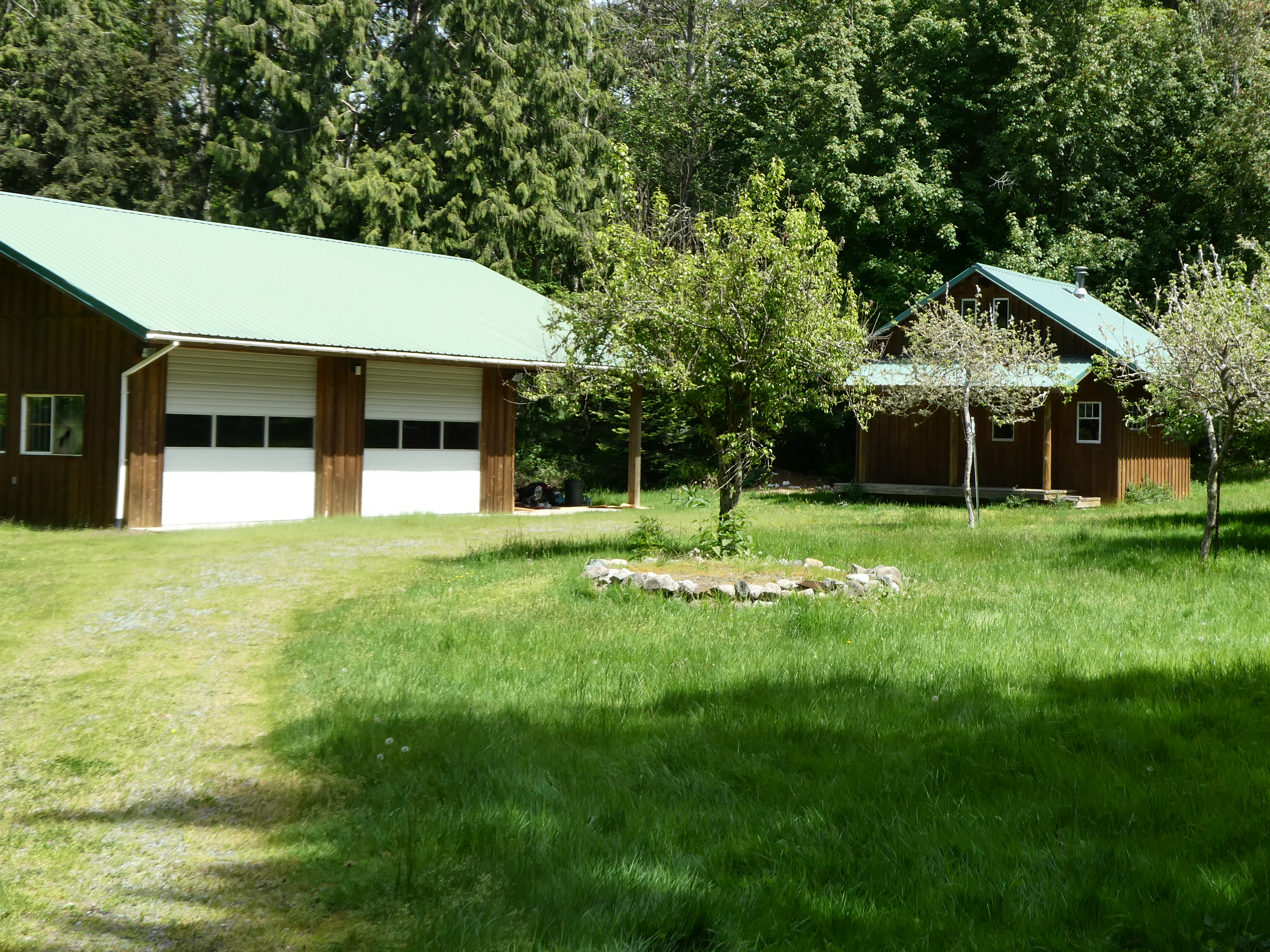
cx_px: 670
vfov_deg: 29.6
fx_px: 1798
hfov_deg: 38.9
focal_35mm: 49
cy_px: 382
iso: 80
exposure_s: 1/320
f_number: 3.8
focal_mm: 7.2
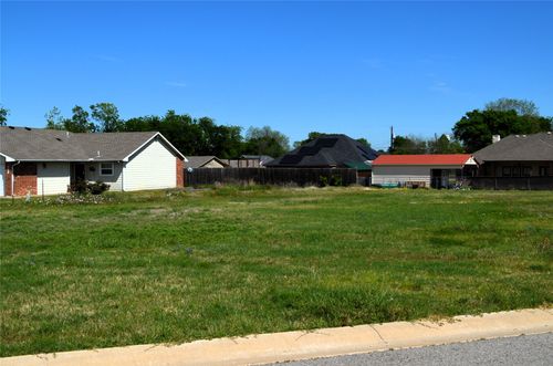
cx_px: 276
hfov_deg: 46.5
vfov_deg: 31.7
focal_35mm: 42
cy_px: 183
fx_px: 644
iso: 100
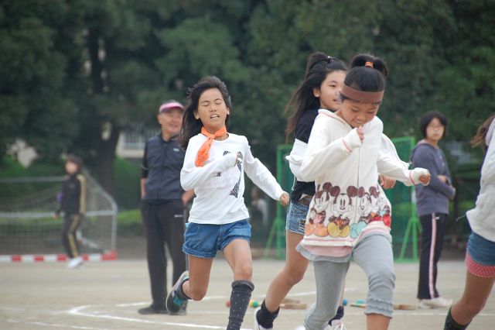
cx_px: 248
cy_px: 165
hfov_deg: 6.9
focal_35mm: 300
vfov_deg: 4.6
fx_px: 4123
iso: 800
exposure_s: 1/250
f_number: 5.6
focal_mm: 200
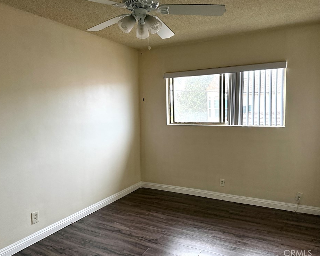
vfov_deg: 54.9
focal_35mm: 26
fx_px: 246
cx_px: 168
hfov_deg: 66.0
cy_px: 125
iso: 800
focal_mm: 6.76
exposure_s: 1/45
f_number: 1.78
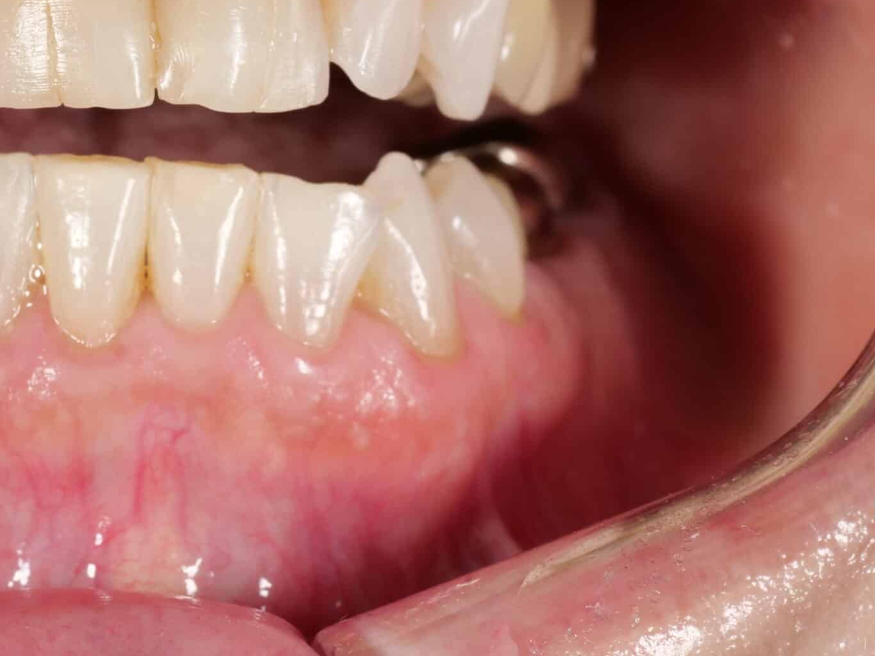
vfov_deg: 6.8
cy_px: 232
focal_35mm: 219
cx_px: 114
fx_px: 5535
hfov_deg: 9.0
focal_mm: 60
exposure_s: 1/200
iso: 400
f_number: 11
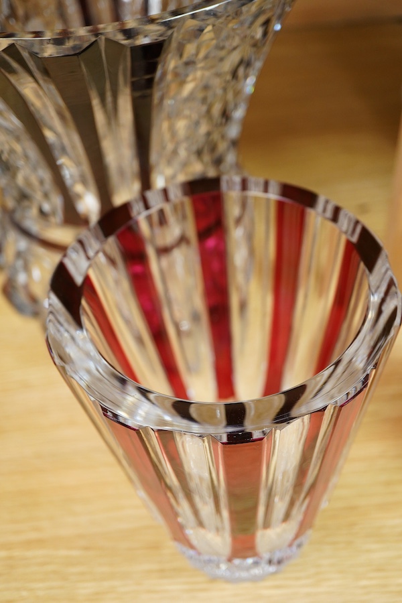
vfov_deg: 43.6
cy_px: 302
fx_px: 754
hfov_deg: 29.9
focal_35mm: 45
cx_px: 201
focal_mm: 30
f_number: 3.5
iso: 1250
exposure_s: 1/125
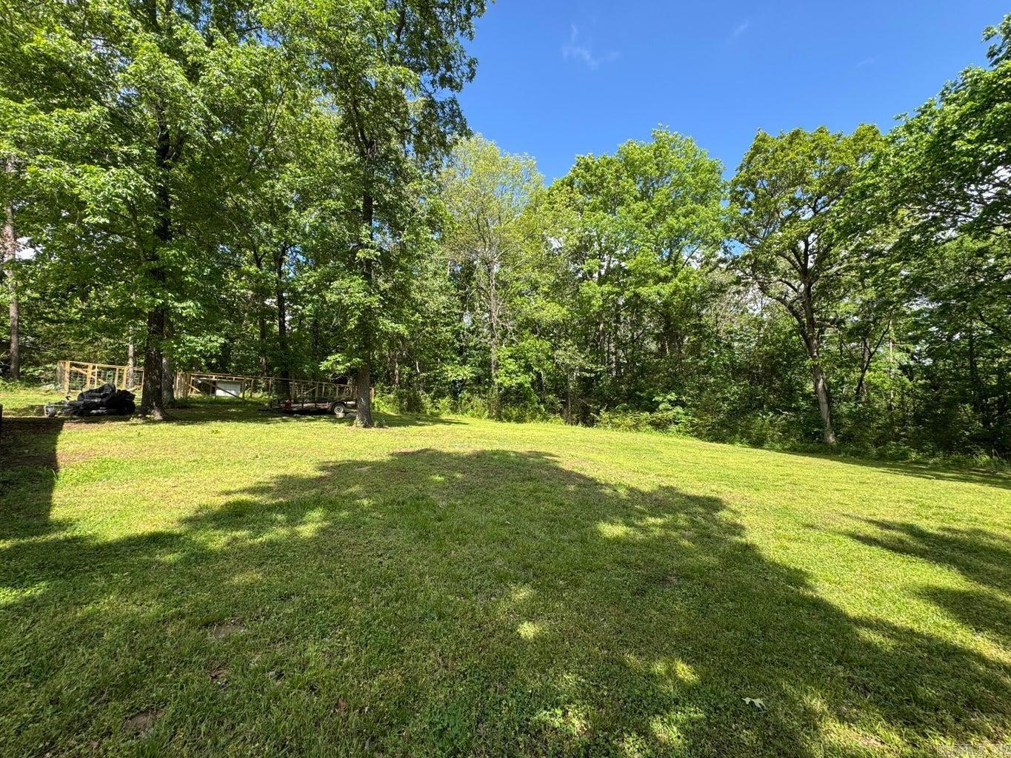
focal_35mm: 14
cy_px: 379
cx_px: 506
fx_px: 409
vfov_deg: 85.7
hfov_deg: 102.1
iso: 40
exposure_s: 1/508
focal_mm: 2.22
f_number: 2.2
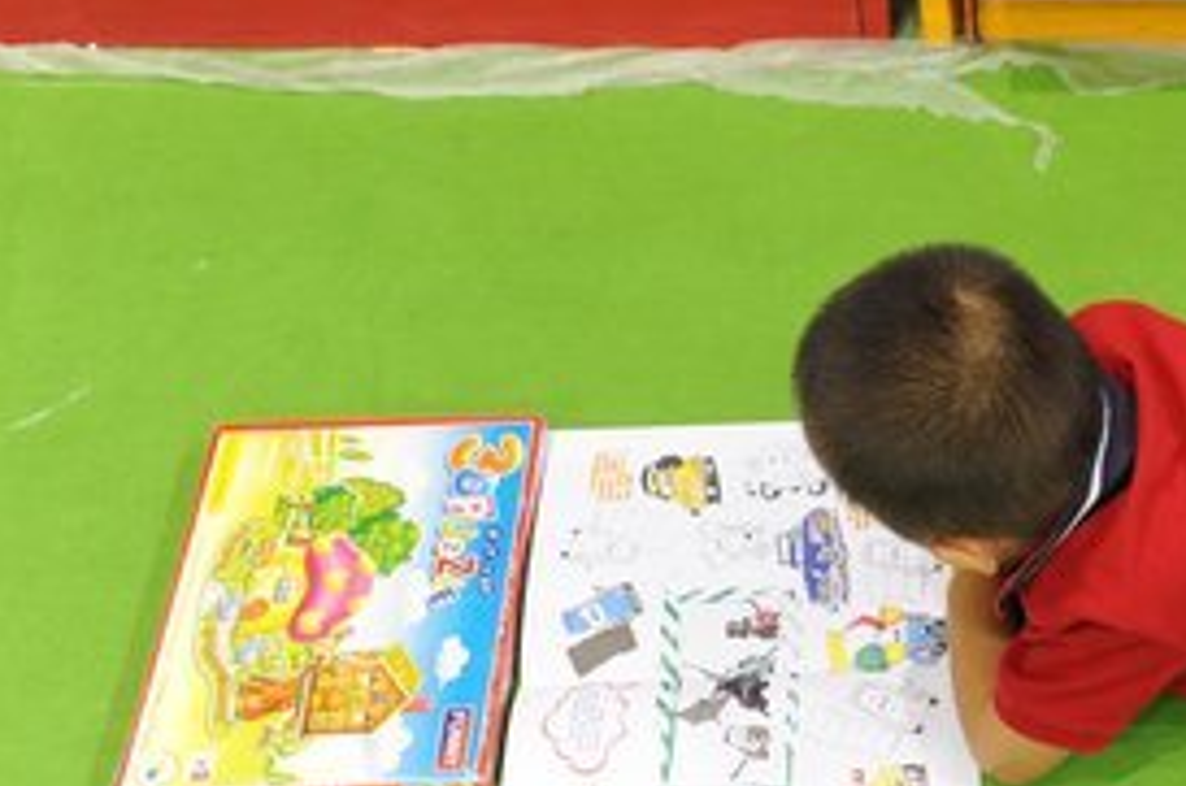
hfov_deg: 25.1
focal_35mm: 77
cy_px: 337
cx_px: 1190
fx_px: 2532
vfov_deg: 17.6
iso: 1600
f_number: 4.5
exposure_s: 1/125
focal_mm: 35
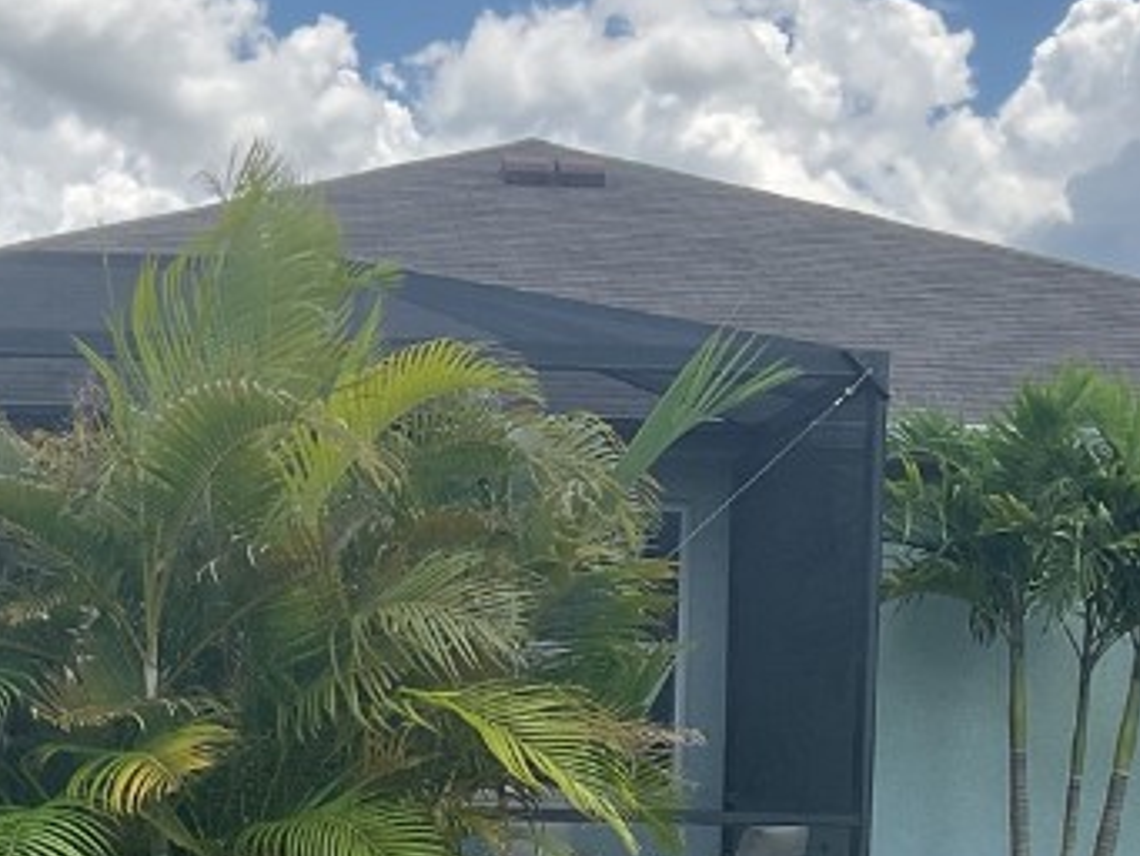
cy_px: 866
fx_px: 2866
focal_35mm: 87
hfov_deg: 22.4
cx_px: 338
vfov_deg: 16.6
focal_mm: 3
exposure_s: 1/1250
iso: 16
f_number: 1.8
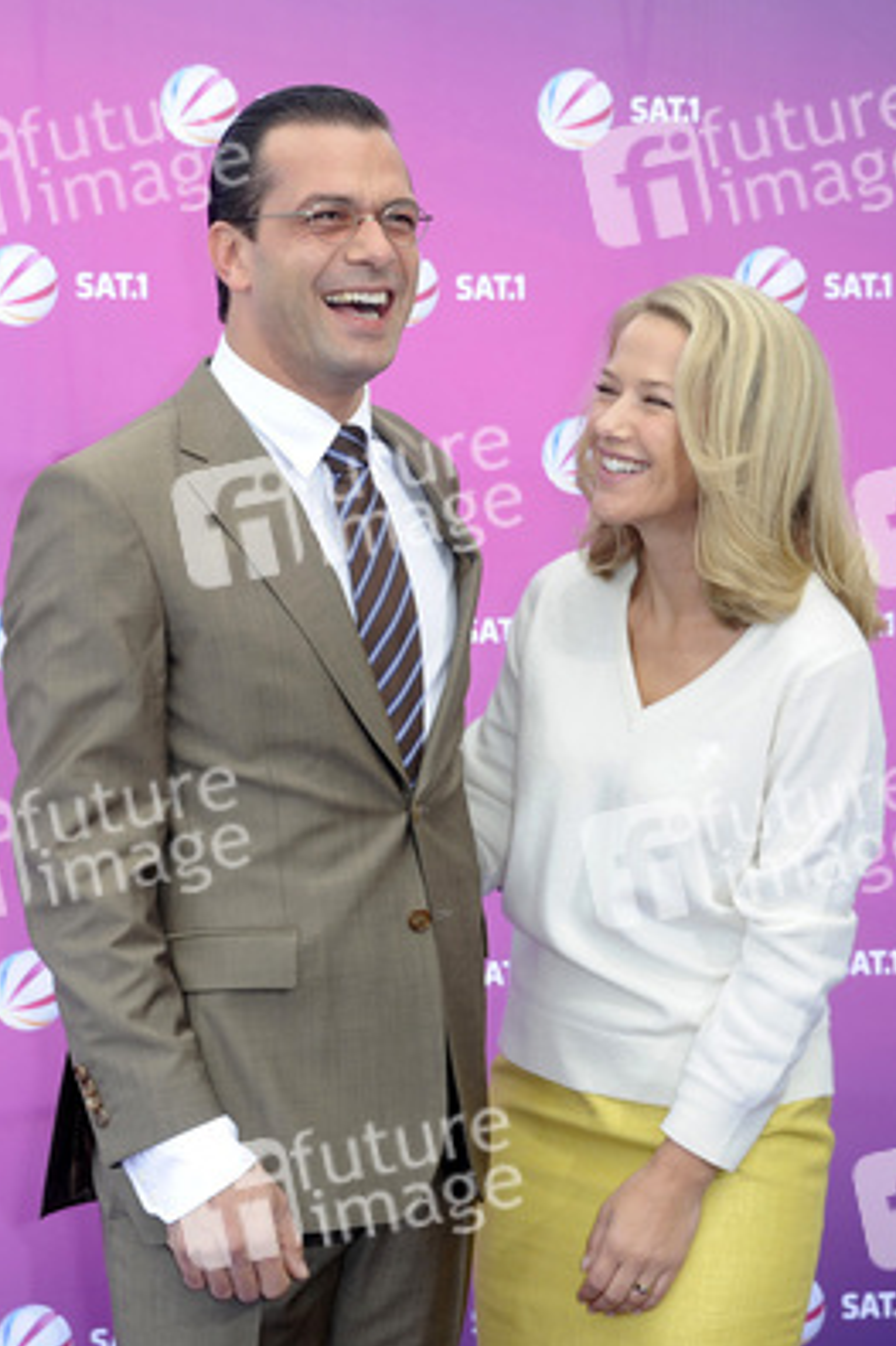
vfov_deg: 28.5
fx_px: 2653
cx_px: 448
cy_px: 678
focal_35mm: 71
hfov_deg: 19.2
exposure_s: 1/160
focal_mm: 70
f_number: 6.3
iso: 320
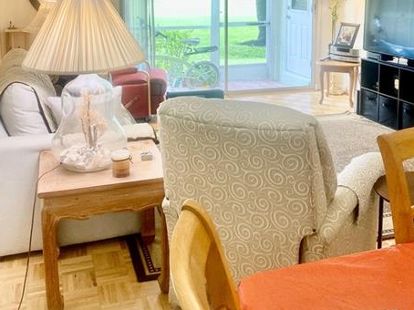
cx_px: 243
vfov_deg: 31.6
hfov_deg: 42.8
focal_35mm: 44
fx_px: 526
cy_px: 45
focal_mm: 4.25
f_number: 1.8
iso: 80
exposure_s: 1/60
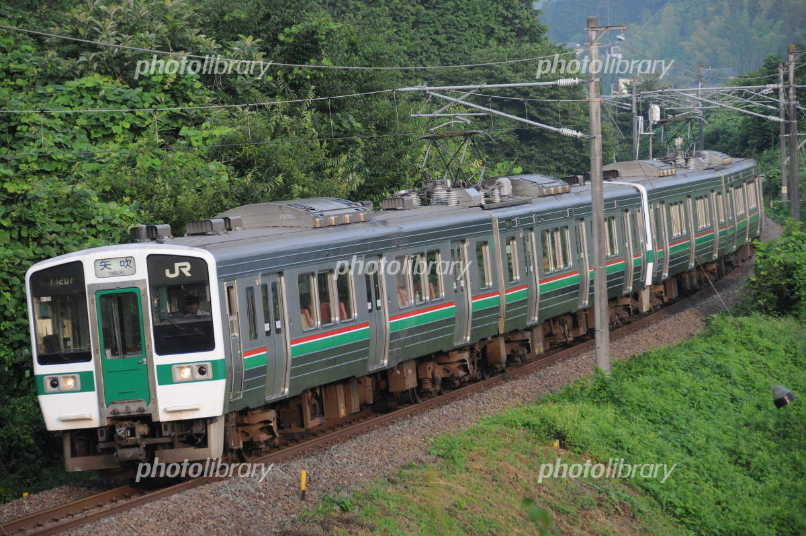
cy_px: 268
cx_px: 403
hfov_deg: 12.2
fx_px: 3757
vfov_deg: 8.2
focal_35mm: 168
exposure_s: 1/800
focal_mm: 112
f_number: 5.3
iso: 640
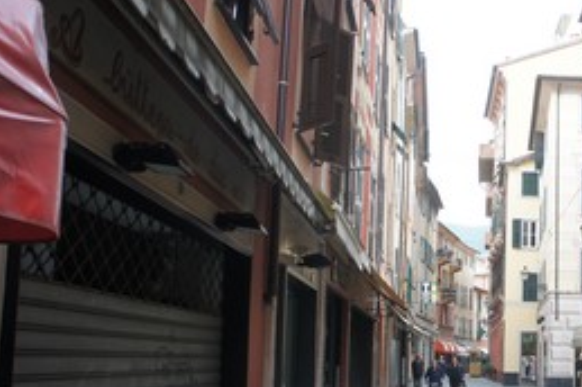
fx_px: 775
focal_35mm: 48
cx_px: 501
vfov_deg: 27.7
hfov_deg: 38.8
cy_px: 284
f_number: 5.6
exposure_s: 1/160
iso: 400
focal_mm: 18
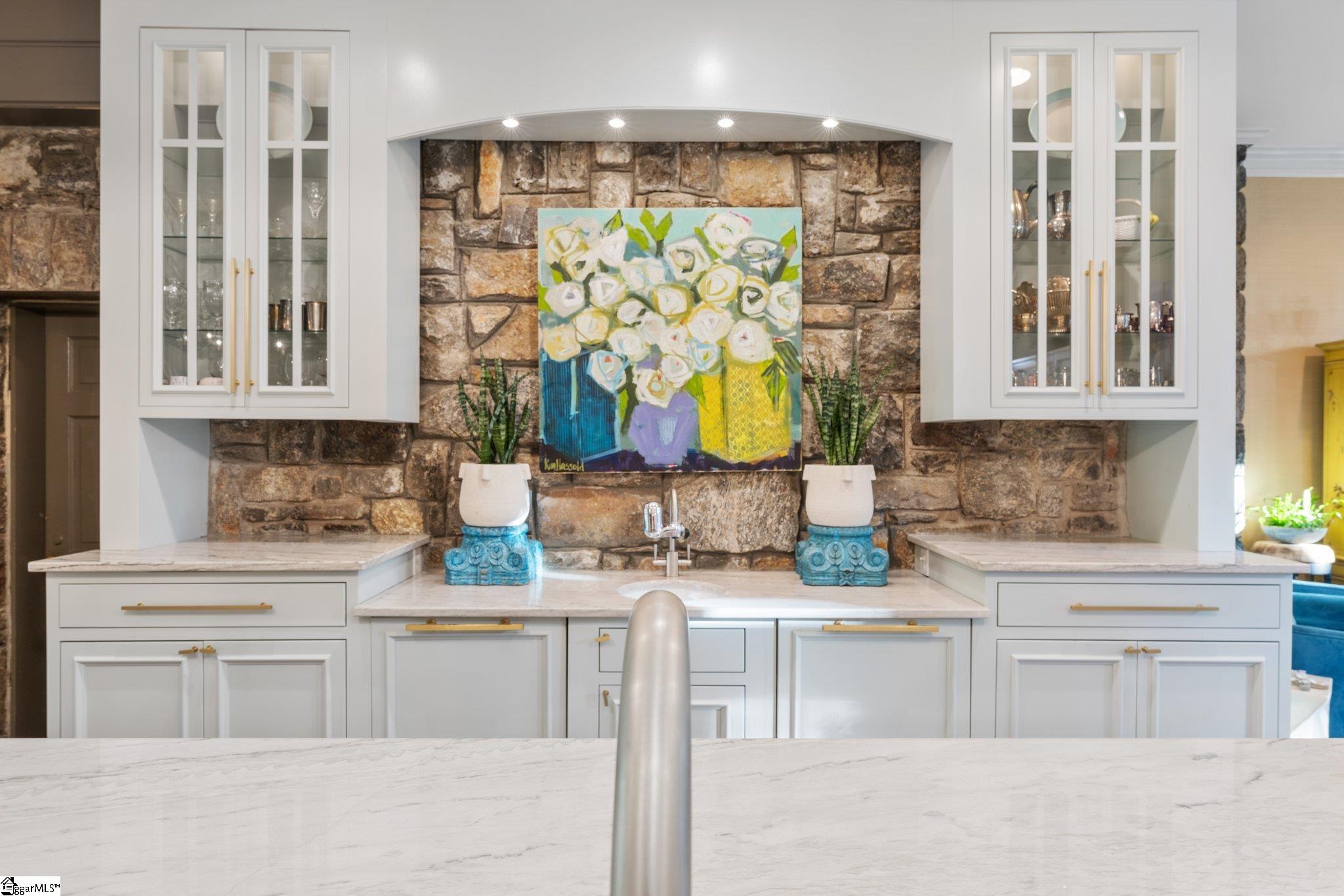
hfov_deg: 84.0
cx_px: 672
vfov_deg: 61.9
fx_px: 747
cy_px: 448
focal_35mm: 20
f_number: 9
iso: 200
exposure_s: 1.6
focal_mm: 20
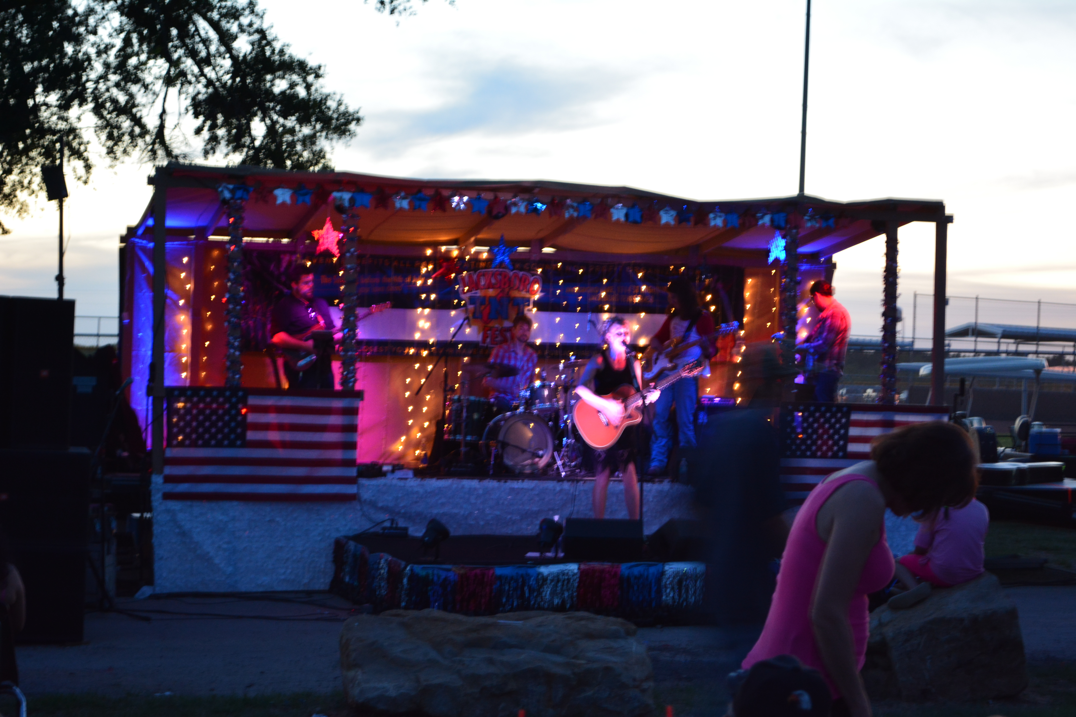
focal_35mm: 72
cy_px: 358
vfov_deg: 18.9
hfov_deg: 28.1
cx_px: 538
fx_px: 2152
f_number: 5.6
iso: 800
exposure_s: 1/8
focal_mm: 48
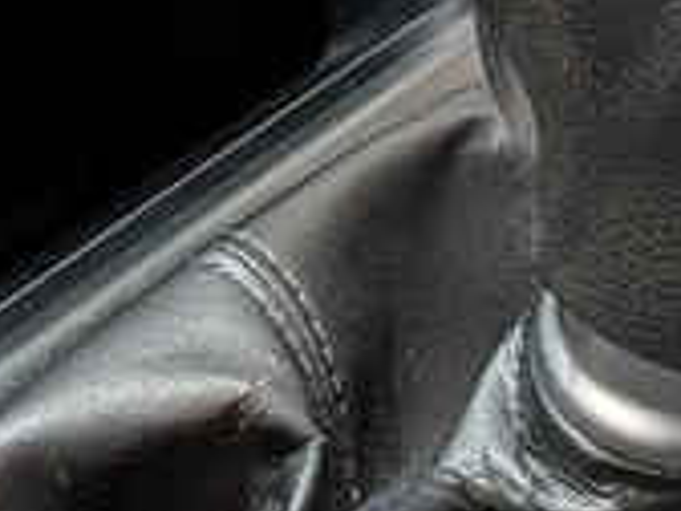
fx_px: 2872
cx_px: 499
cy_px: 349
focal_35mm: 146
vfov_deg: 10.2
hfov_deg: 13.5
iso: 69
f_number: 1.7
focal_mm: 4.53
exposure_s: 1/60
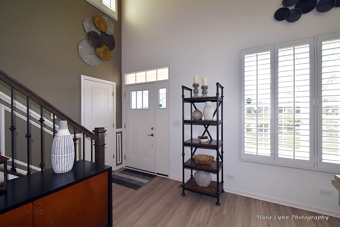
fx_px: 142
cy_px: 114
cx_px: 170
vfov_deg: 77.3
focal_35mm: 15
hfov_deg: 100.4
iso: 140
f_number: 5.6
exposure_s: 1/125
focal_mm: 10
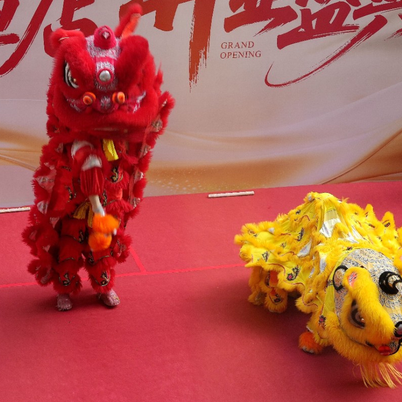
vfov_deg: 22.7
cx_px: 184
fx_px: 999
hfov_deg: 22.8
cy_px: 175
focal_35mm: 76
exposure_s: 1/160
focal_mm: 51
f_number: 4
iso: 125
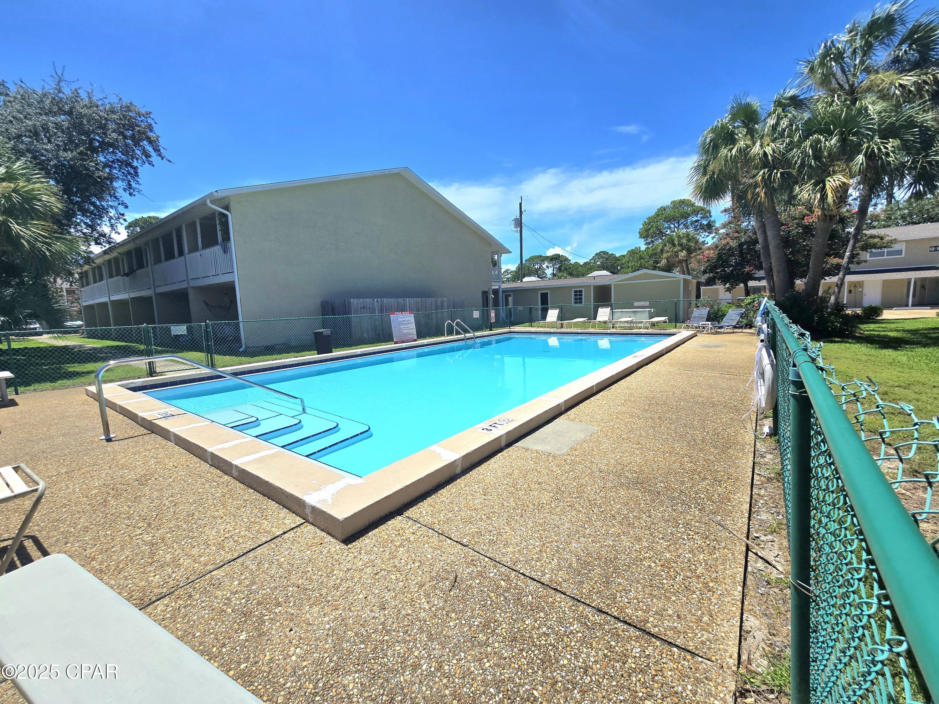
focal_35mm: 13
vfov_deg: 89.9
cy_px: 352
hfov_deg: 106.2
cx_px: 470
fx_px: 353
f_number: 2.2
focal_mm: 2.2
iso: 50
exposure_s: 1/5000
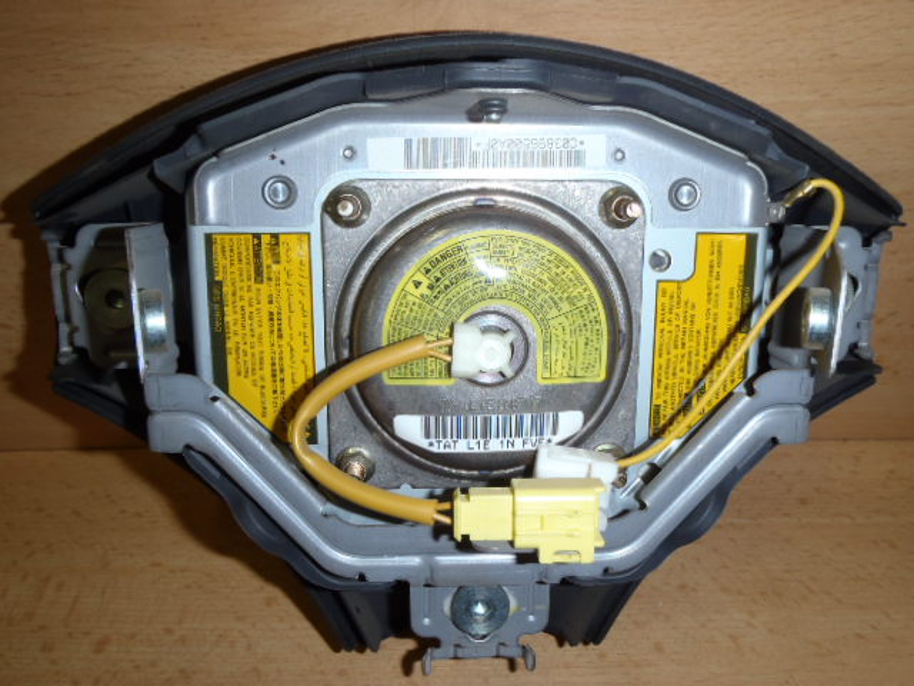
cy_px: 343
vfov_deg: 49.7
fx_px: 739
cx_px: 457
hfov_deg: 63.4
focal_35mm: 28
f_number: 3.9
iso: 100
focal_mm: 5
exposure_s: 1/30
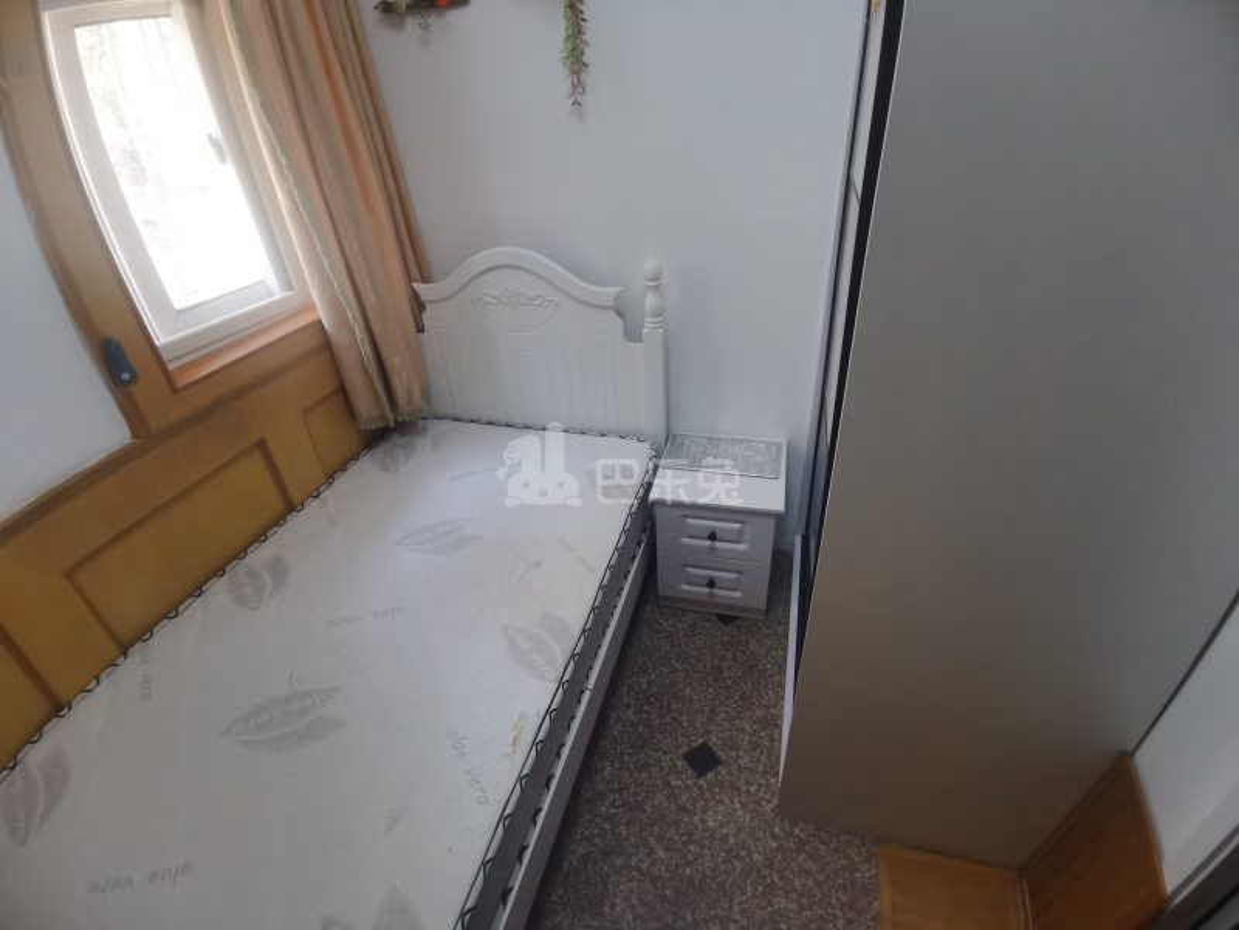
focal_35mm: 17
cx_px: 620
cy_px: 465
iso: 250
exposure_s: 1/100
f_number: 2.2
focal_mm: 2.26
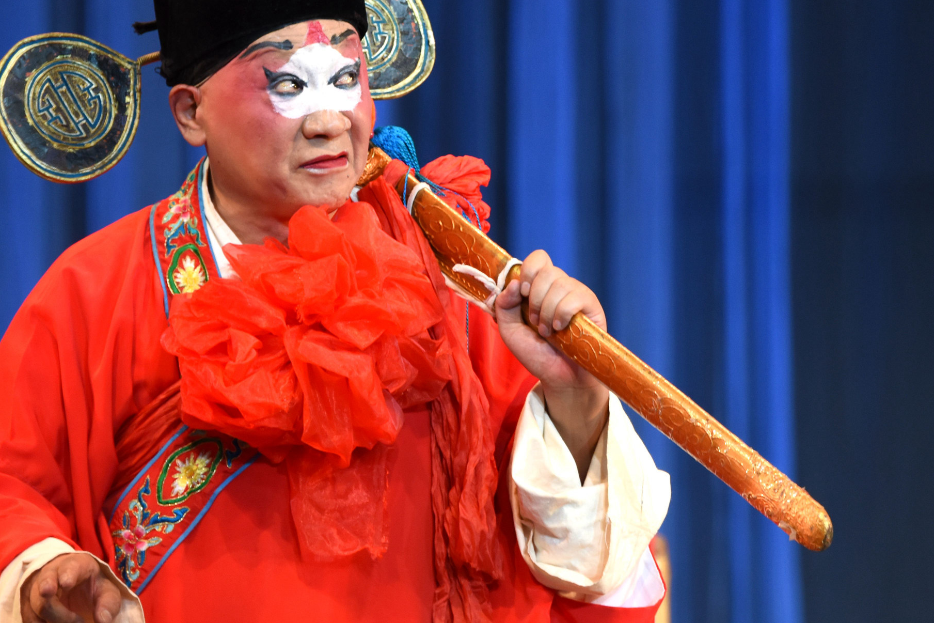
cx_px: 503
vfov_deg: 2.9
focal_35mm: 477
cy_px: 270
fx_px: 12375
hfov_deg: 4.3
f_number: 5.6
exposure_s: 1/80
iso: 1000
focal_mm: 310
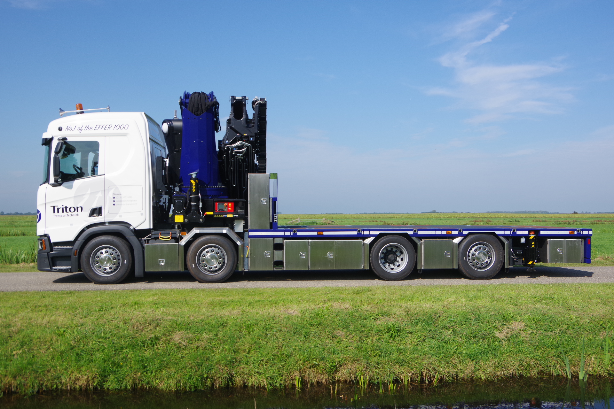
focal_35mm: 36
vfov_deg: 36.9
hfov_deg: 53.1
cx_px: 307
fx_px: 614
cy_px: 204
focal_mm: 24
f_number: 6.3
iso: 200
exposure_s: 1/500
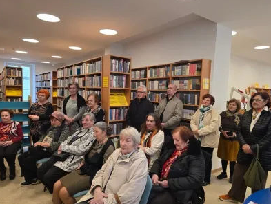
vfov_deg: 56.8
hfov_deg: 71.6
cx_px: 133
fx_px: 188
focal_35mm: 24
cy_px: 104
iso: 160
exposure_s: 1/180
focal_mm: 6.3
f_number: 1.7
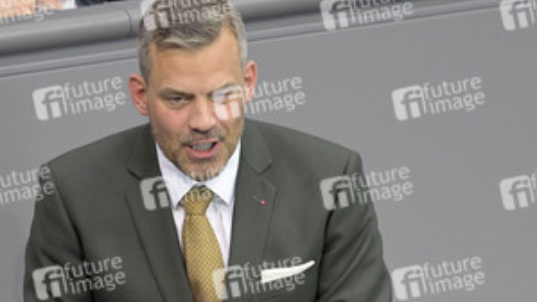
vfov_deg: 2.1
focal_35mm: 585
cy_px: 234
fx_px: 8328
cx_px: 211
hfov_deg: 3.7
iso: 8000
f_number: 5.6
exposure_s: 1/400
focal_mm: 370
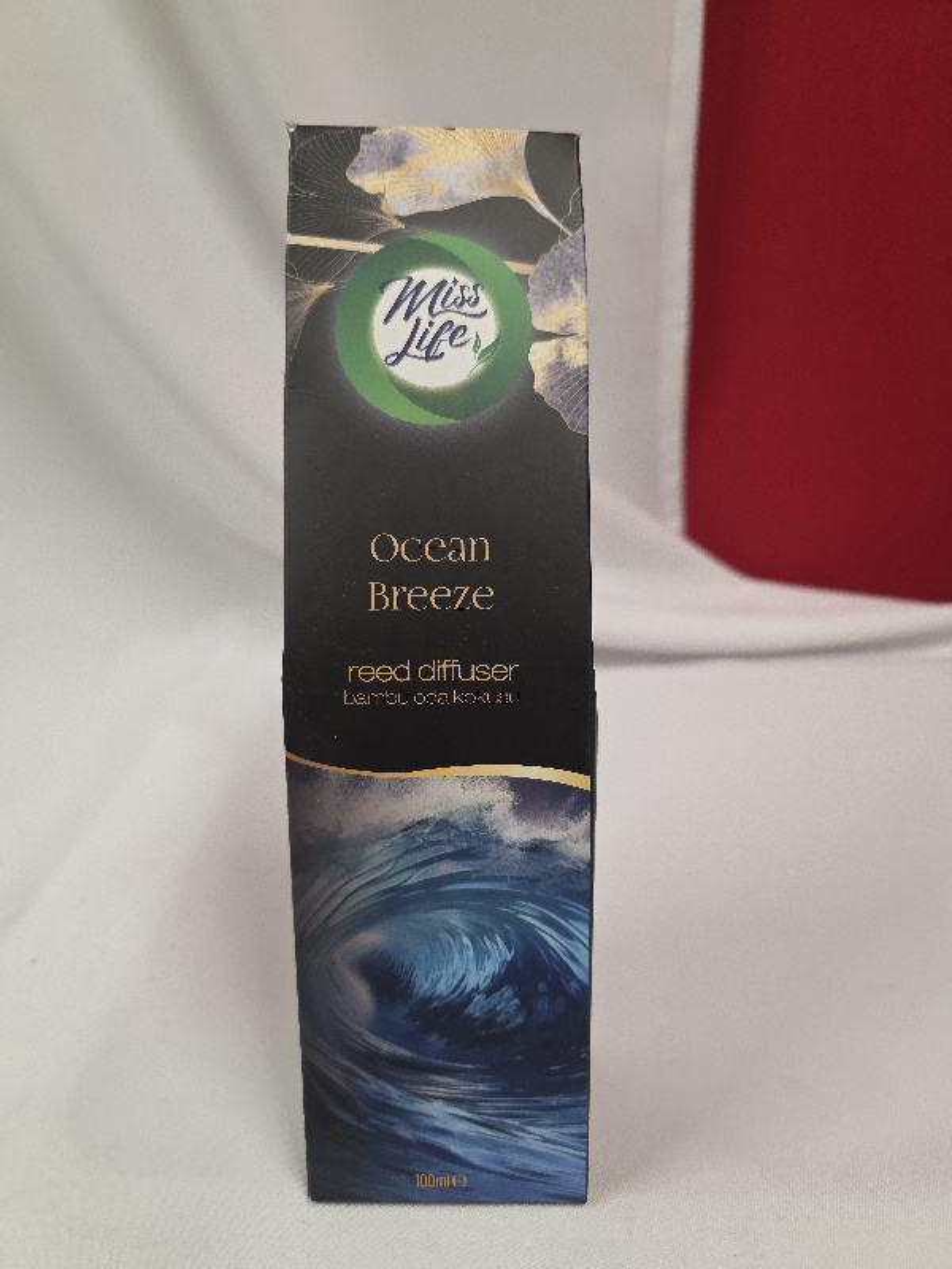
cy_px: 634
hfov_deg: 58.9
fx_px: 843
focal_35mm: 23
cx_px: 476
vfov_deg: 73.9
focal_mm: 6.3
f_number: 1.7
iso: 400
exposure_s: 1/101
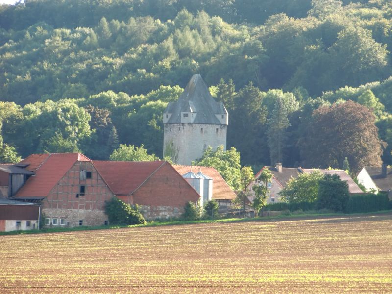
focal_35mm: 199
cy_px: 147
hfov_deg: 9.9
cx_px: 196
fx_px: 2254
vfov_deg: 7.5
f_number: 5.2
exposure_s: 1/200
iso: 160
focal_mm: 35.7
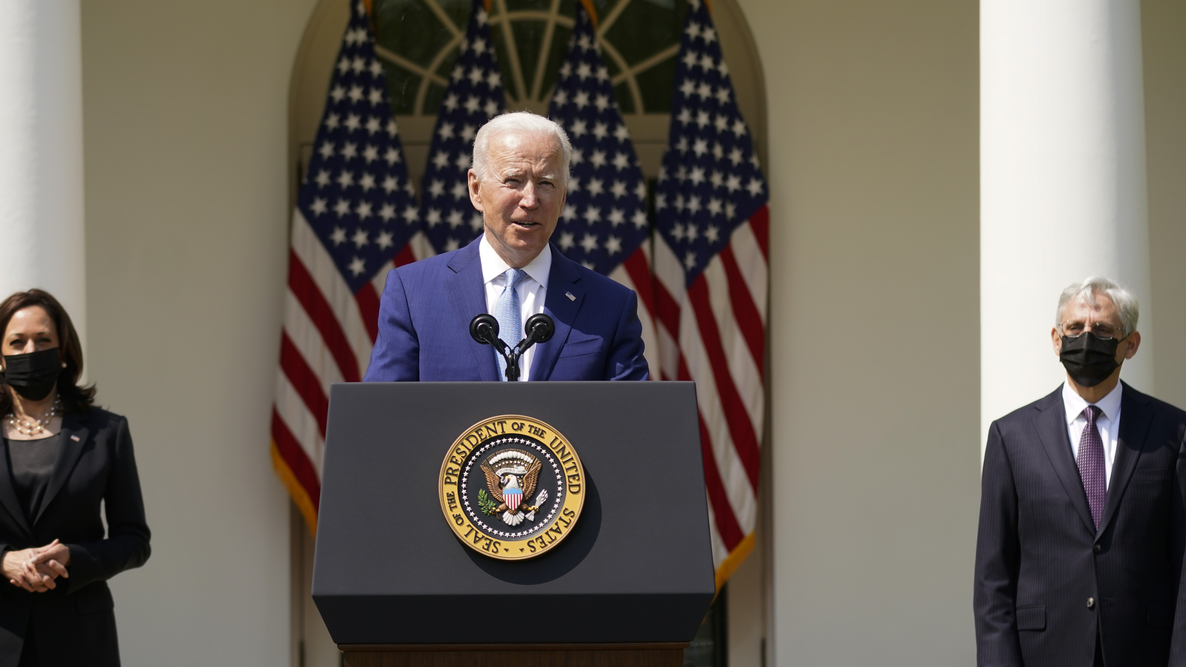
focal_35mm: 147
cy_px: 280
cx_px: 593
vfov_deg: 8.3
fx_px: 4623
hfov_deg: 14.6
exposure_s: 1/2000
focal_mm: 140
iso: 640
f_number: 5.6
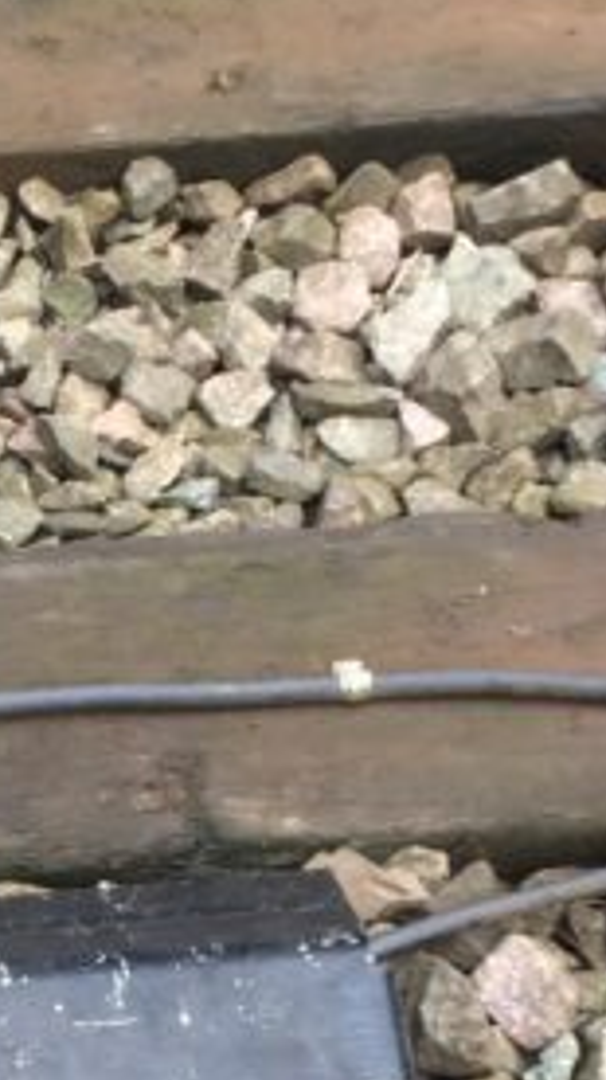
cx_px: -66
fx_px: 3146
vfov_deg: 18.5
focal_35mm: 110
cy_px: 1287
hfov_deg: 10.9
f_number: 2.2
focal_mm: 4.12
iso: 32
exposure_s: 1/30
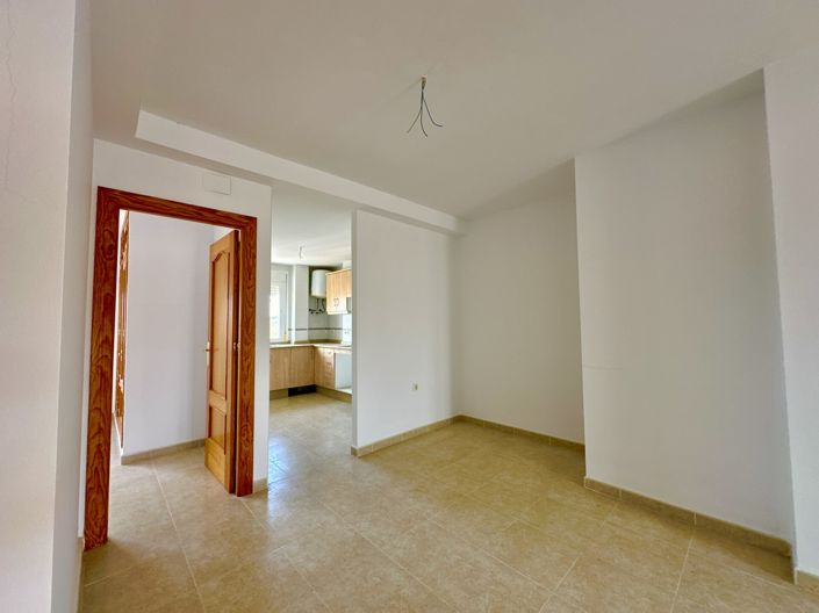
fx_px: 331
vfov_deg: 85.6
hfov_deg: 102.1
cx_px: 410
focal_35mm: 14
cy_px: 306
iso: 100
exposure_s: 1/121
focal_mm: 2.22
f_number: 2.2
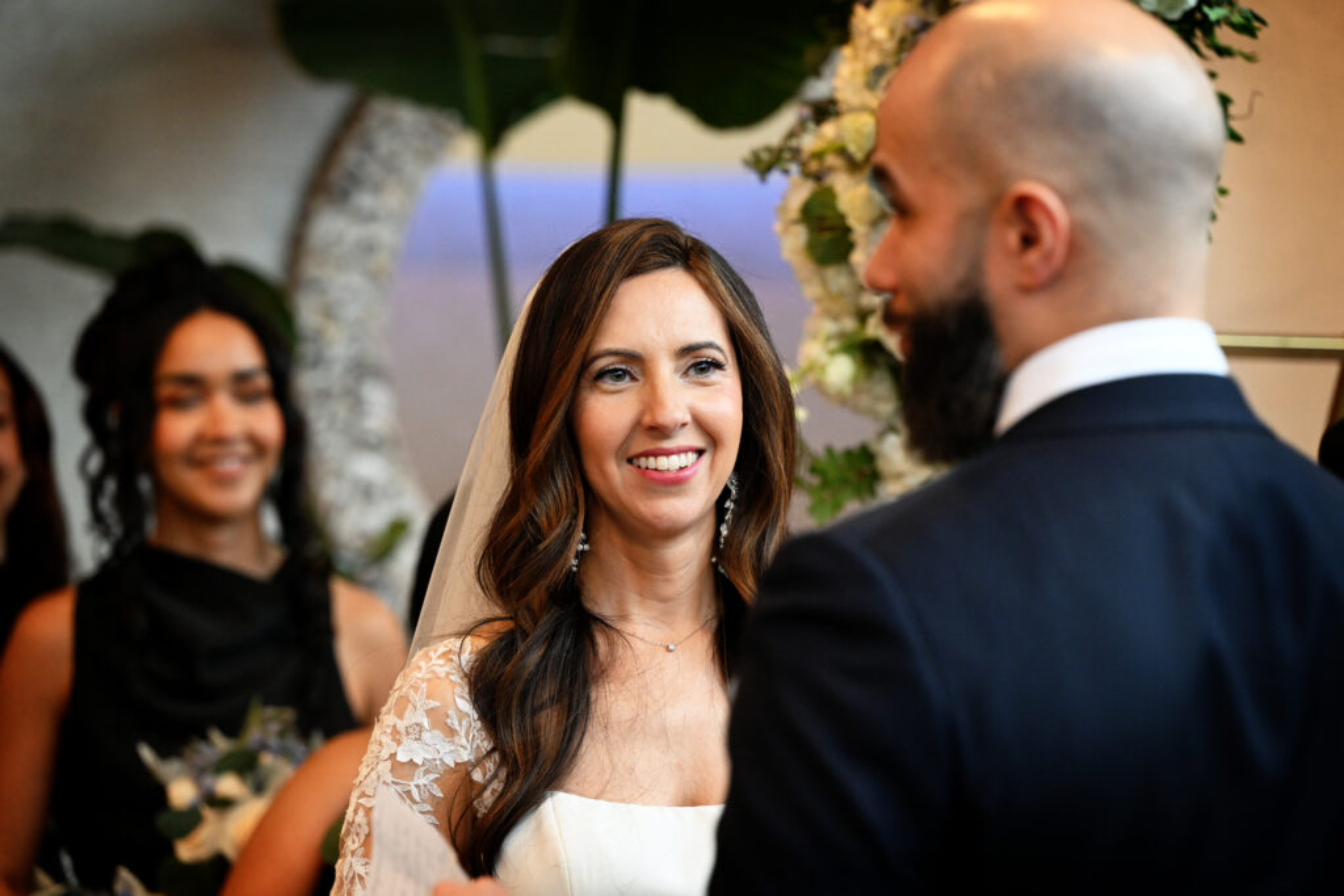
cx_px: 672
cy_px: 448
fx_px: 5600
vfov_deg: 9.2
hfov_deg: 13.7
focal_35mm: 150
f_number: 4
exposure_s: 1/160
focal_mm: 150
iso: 3200
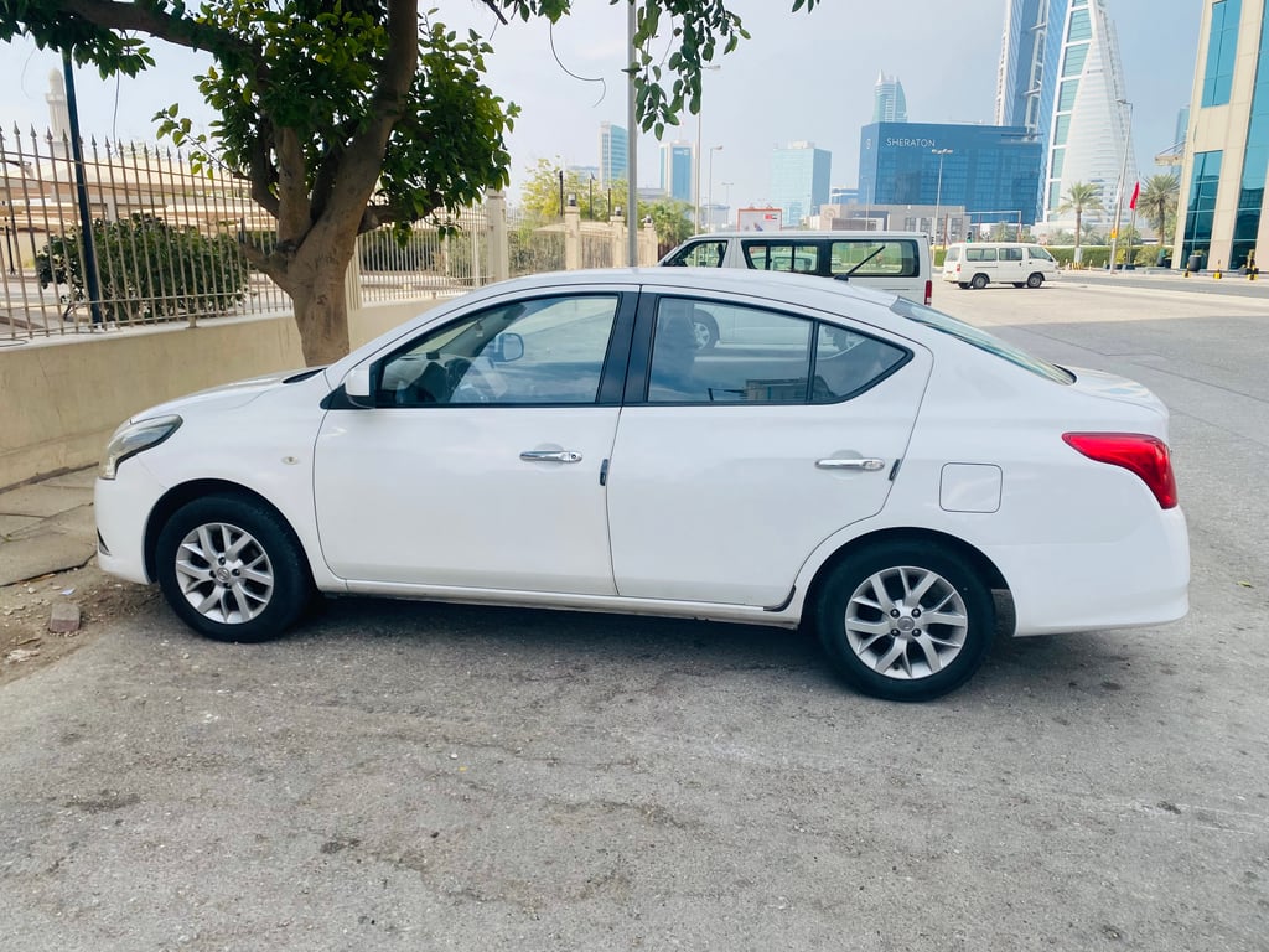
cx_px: 634
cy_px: 476
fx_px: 953
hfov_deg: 67.3
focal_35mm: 26
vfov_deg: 53.1
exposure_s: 1/1961
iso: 32
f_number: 1.8
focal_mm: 4.25
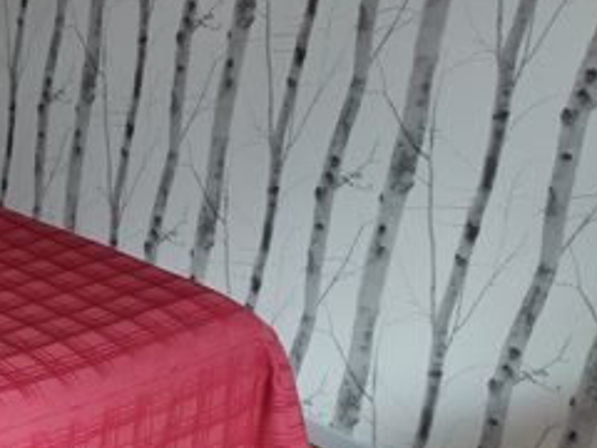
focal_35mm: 65
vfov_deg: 22.6
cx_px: -114
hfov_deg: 26.6
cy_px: 249
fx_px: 1121
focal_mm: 4.74
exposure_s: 1/33
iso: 224
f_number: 1.79
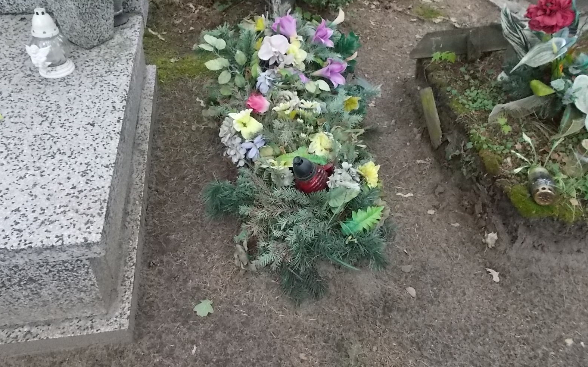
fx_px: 449
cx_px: 290
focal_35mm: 28
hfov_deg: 66.5
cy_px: 144
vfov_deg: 44.3
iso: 400
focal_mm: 4.6
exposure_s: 1/60
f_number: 3.2
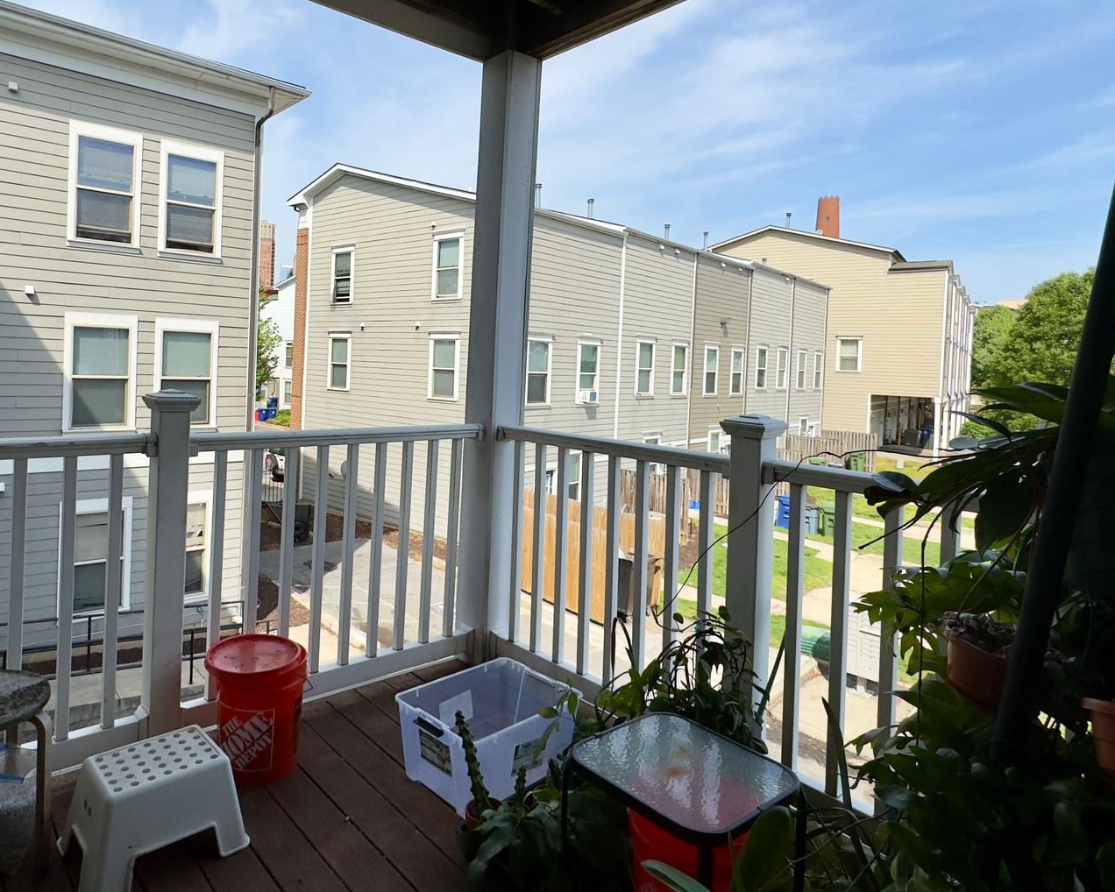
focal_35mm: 22
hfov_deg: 74.1
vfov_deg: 62.8
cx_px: 438
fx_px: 726
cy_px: 376
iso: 50
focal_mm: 2.22
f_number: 2.2
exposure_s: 1/2273
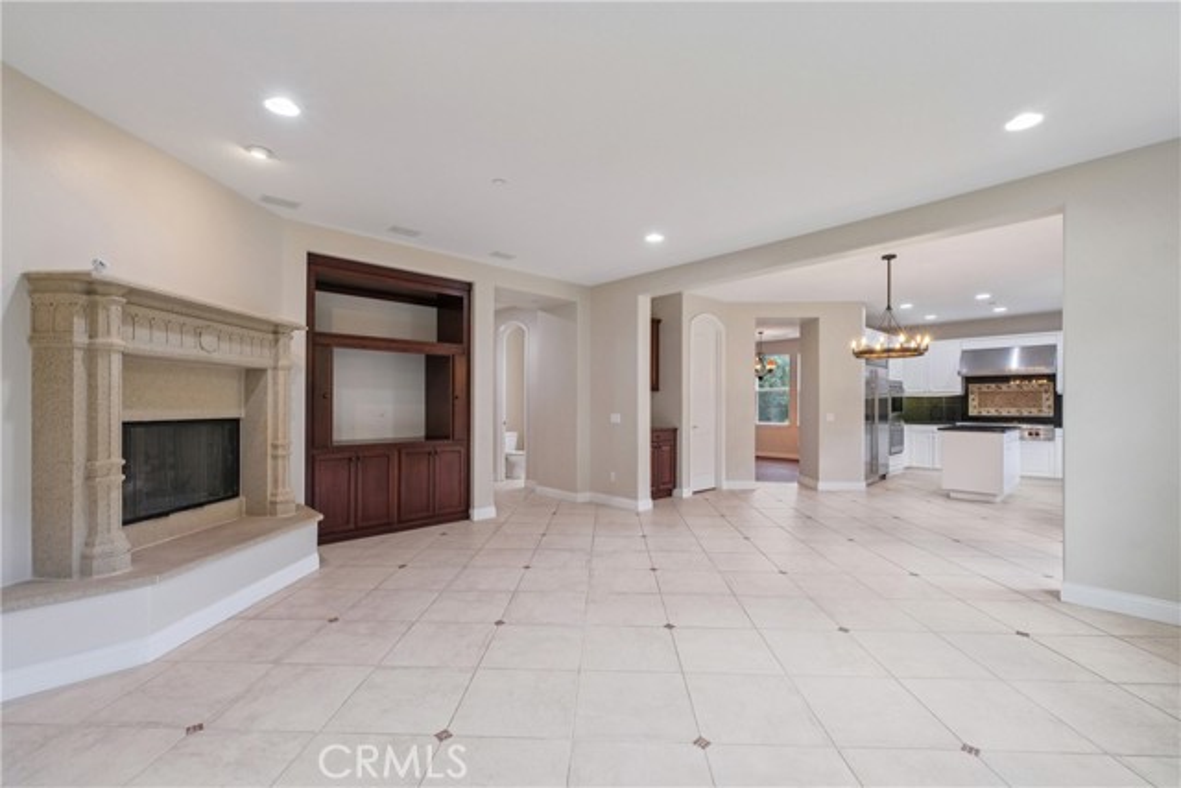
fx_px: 492
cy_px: 394
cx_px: 590
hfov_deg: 100.4
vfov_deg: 77.4
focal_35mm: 15
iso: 500
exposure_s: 1/9
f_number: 8
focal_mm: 10
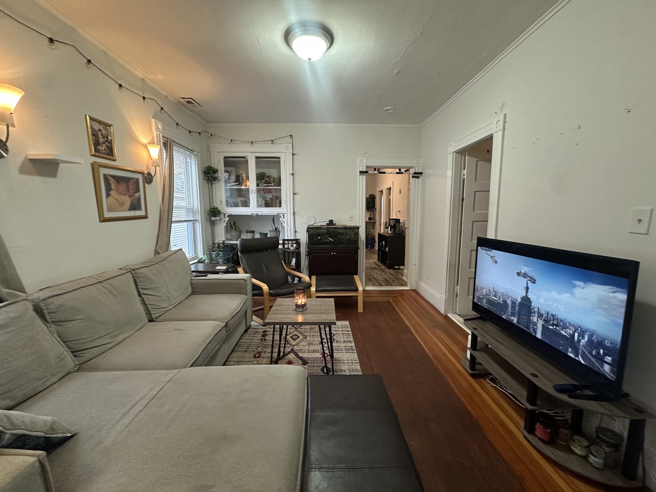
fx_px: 265
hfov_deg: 102.1
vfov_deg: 85.7
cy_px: 246
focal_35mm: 14
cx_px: 328
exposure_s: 1/60
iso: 400
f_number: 2.2
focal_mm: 2.22
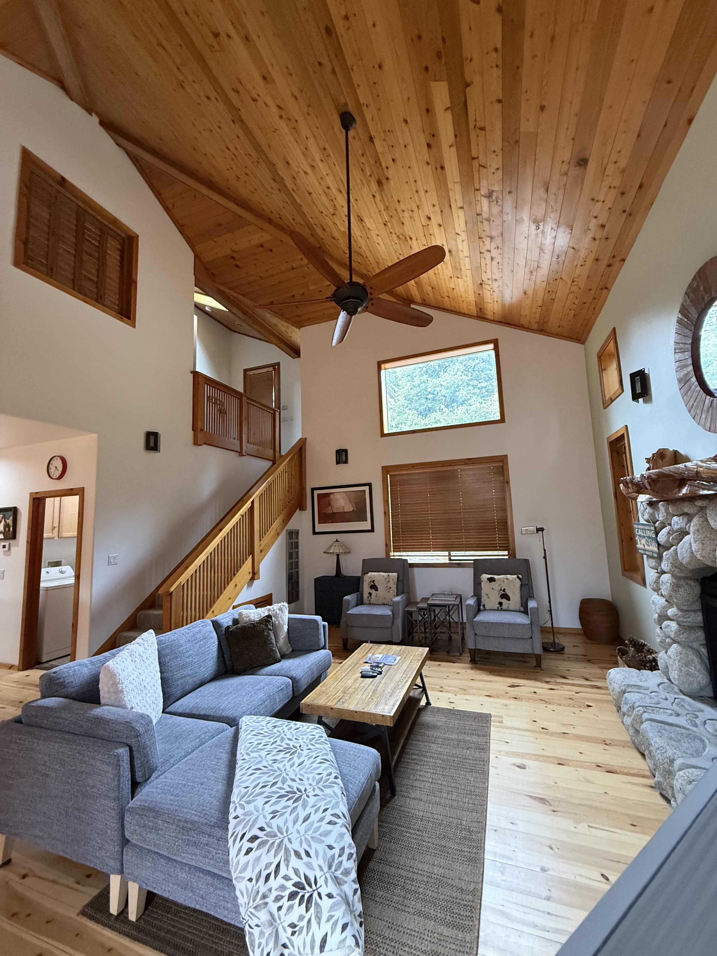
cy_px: 478
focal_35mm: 14
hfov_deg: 85.7
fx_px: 387
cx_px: 358
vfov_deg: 102.1
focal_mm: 2.22
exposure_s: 1/60
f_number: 2.2
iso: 500
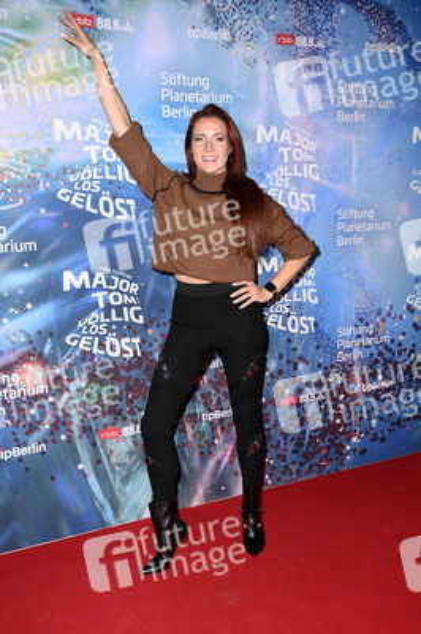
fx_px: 703
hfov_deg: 33.3
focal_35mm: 40
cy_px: 317
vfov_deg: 48.5
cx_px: 210
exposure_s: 1/160
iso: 500
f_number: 5.6
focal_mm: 40
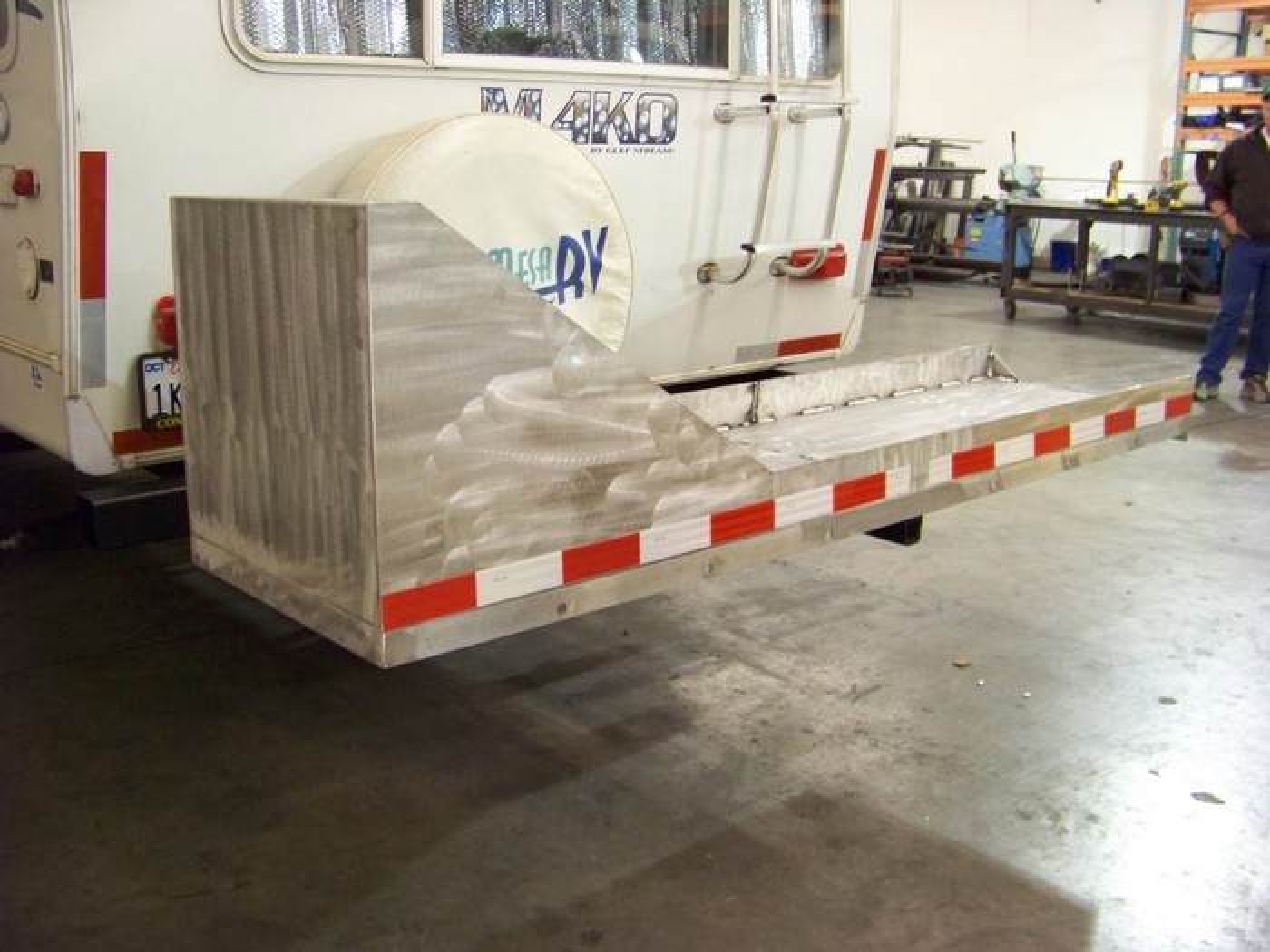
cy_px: 476
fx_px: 1321
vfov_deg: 39.7
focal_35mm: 36
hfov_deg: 51.4
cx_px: 635
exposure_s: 1/20
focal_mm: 5.85
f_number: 2.8
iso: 400
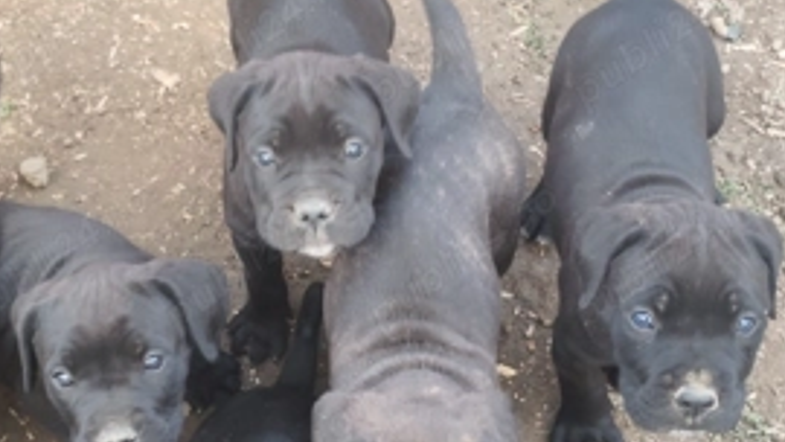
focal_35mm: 63
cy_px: 305
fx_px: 1312
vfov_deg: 19.1
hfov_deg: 33.3
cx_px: 361
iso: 125
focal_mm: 6.14
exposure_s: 1/100
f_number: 1.65
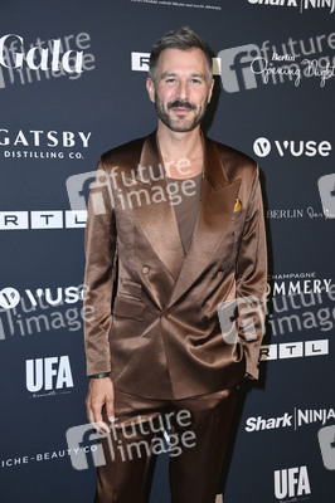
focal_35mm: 50
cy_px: 252
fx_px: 699
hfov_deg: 26.9
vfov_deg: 39.6
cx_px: 168
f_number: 5.6
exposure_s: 1/250
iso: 500
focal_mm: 50
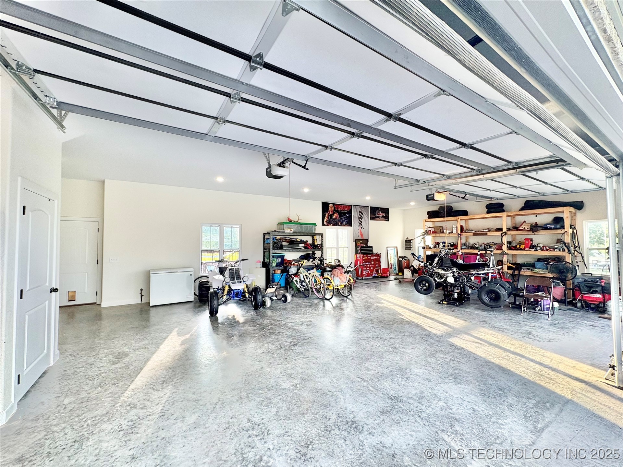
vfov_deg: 85.7
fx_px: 252
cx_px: 312
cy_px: 234
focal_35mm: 14
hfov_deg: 102.1
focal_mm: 2.22
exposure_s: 1/120
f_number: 2.2
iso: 100
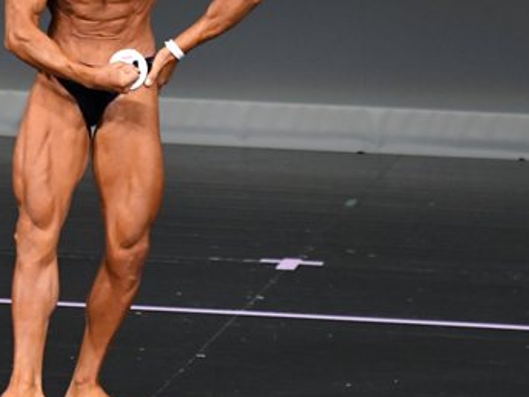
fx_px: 12394
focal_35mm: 811
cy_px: 100
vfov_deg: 1.8
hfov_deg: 2.4
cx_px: 64
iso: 4000
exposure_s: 1/400
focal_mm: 250
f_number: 5.6
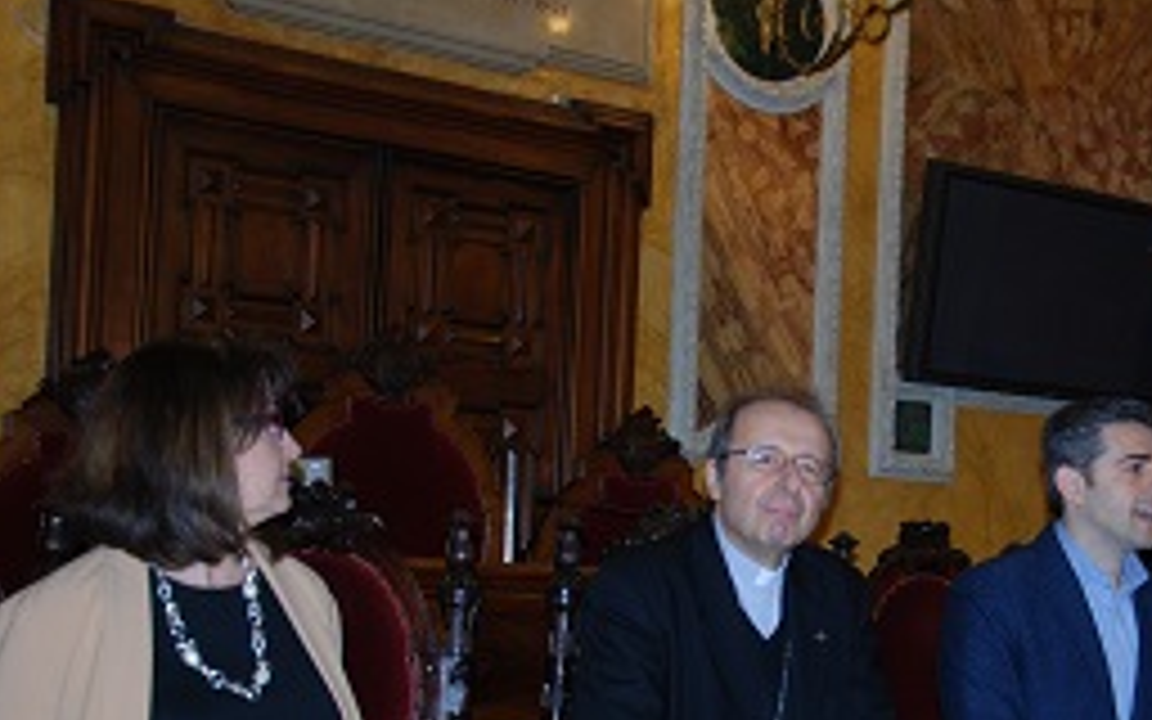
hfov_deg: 33.3
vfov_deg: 21.6
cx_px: 896
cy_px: 513
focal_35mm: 60
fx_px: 1877
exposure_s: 1/60
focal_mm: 25
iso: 200
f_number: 4
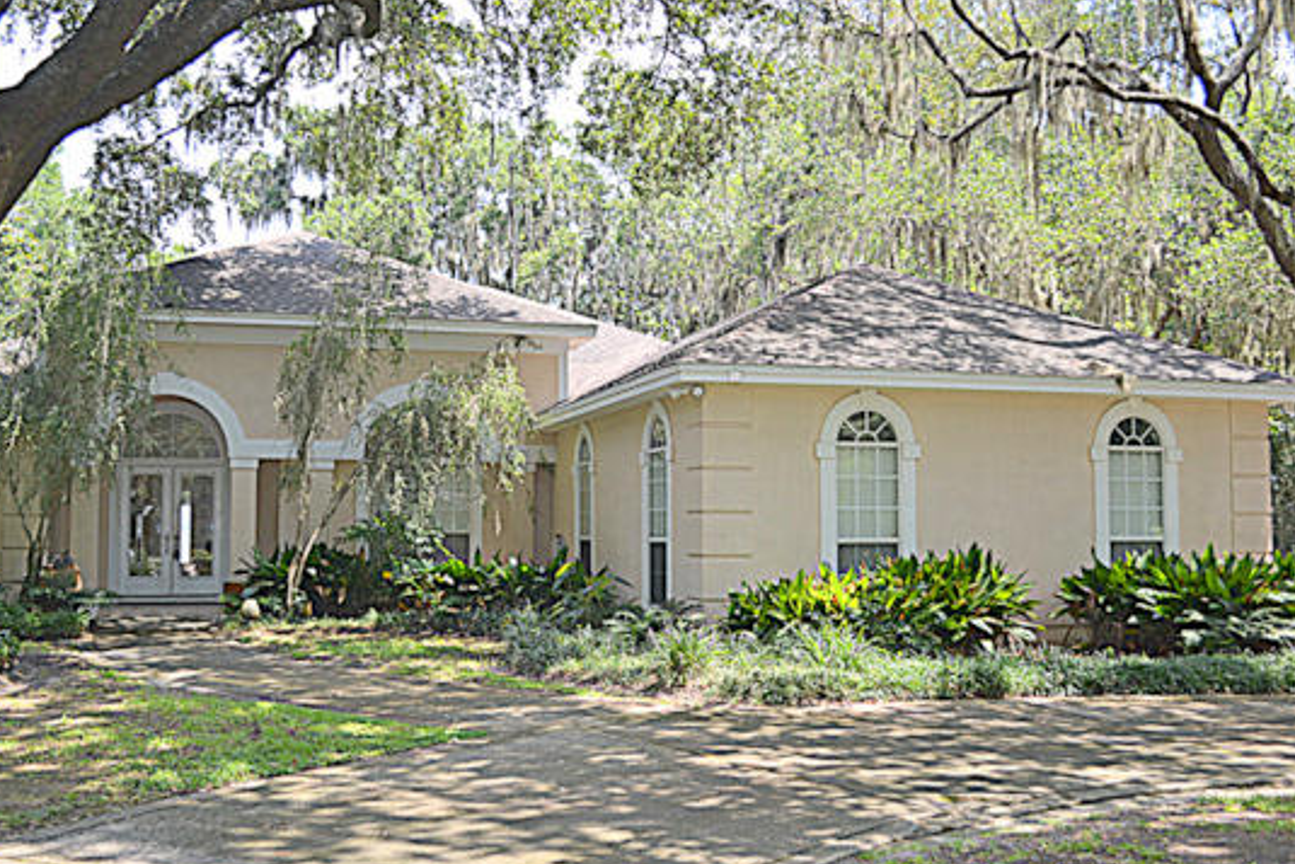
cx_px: 593
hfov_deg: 51.8
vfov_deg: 36.0
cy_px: 433
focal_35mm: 37
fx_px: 1331
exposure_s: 1/160
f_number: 4
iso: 100
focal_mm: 22
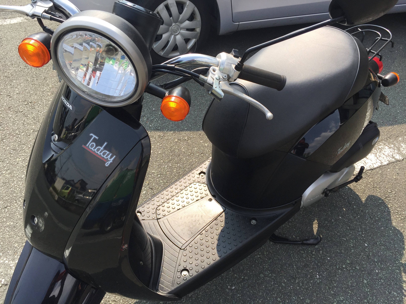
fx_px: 340
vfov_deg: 48.2
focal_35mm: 29
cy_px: 152
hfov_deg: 61.7
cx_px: 203
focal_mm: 4.15
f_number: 2.2
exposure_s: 1/920
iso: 32
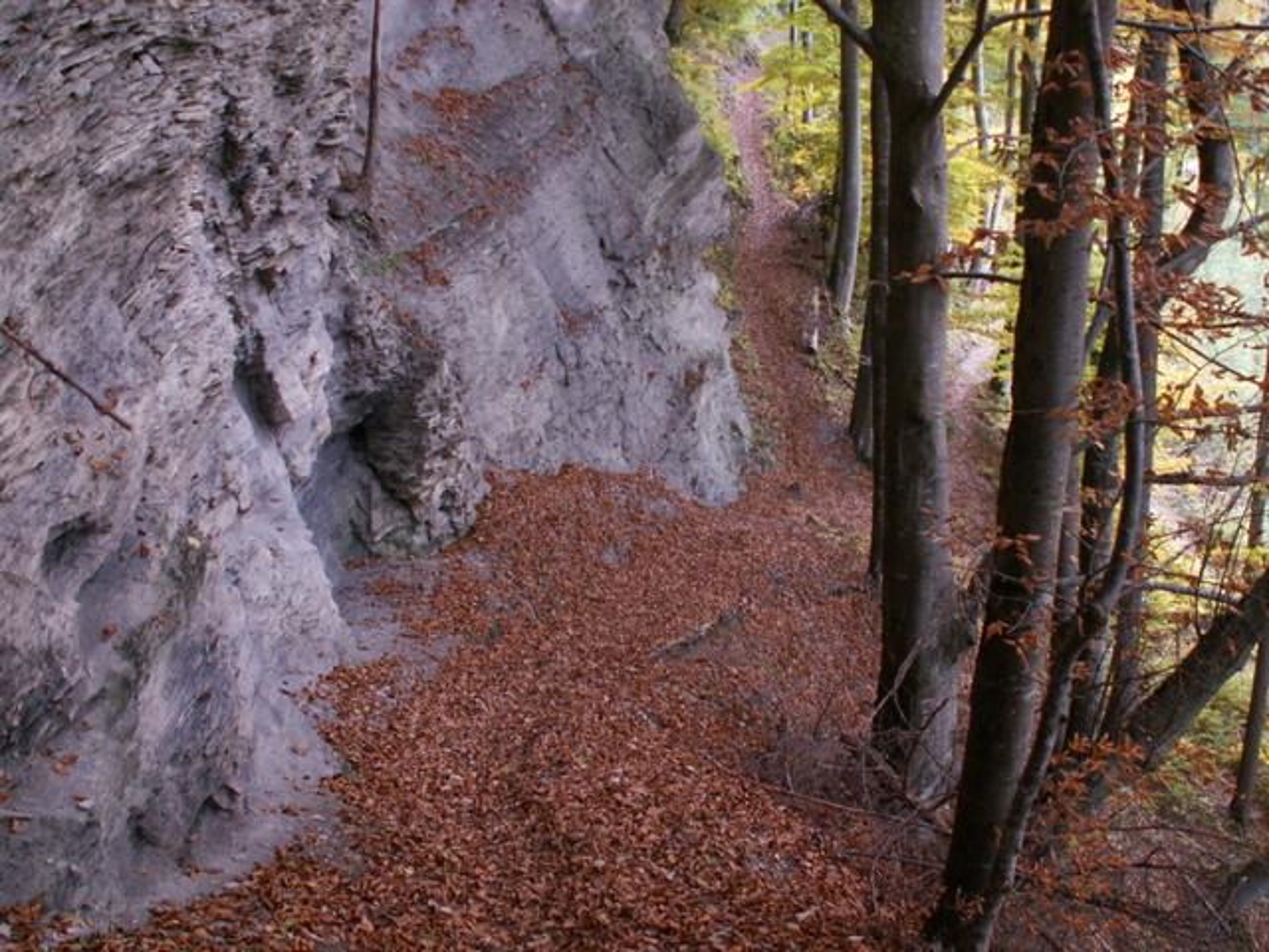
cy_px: 476
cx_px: 634
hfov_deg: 52.6
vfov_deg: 40.7
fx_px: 1283
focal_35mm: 35
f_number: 2.8
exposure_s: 1/40
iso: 100
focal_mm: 5.86
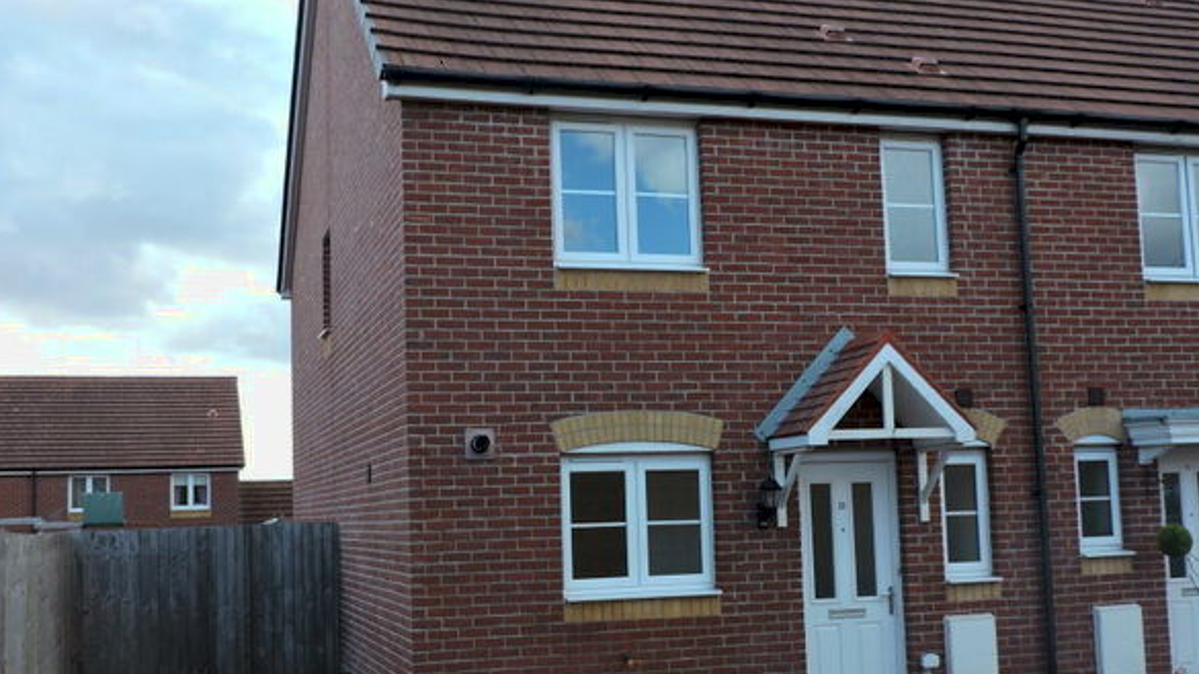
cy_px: 382
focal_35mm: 43
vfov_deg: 27.7
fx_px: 1367
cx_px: 562
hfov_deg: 47.3
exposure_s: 1/320
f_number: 3.2
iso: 100
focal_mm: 5.9
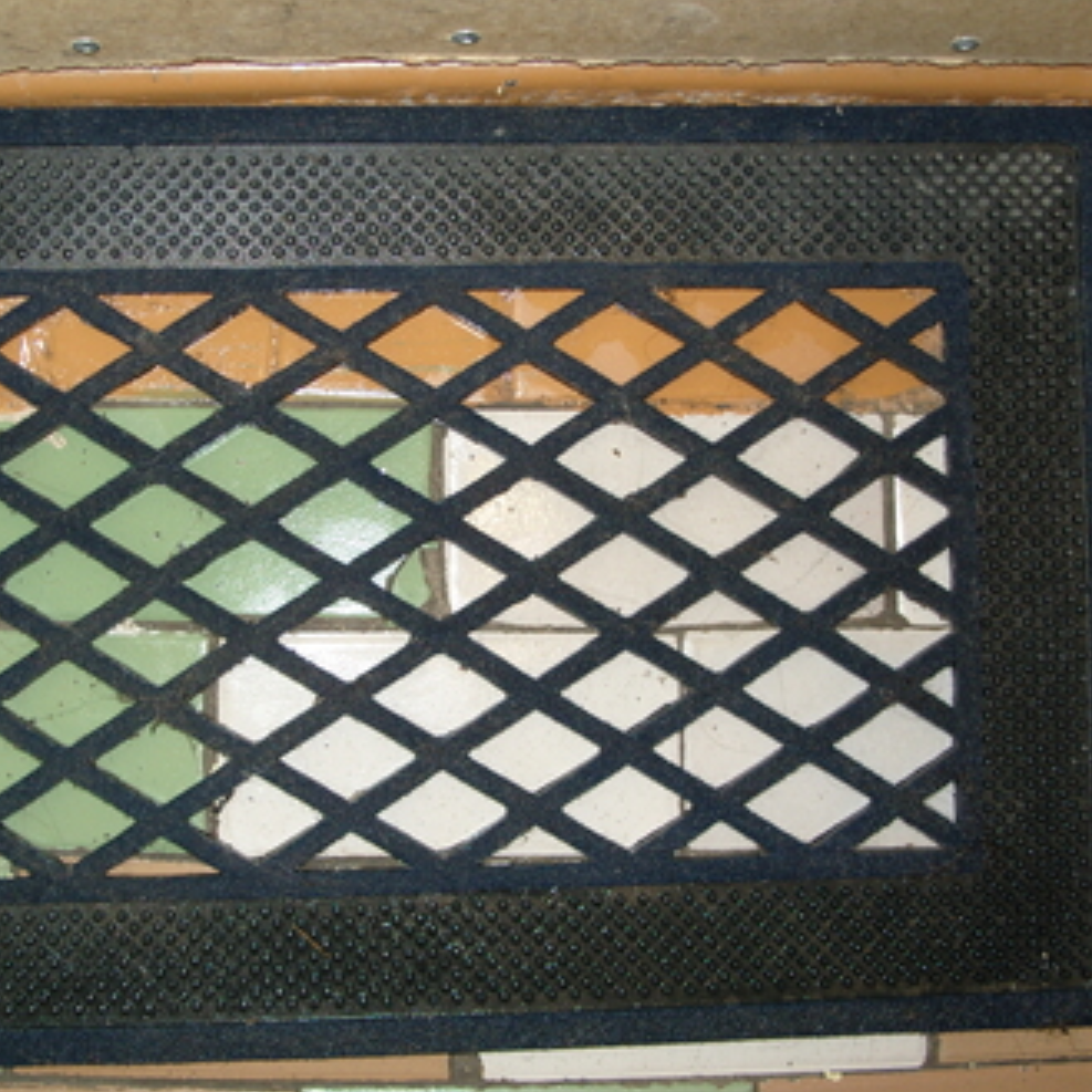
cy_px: 551
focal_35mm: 46
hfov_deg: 36.6
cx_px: 402
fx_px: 1642
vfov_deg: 36.8
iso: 80
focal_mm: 7.8
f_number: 2.8
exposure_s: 1/40
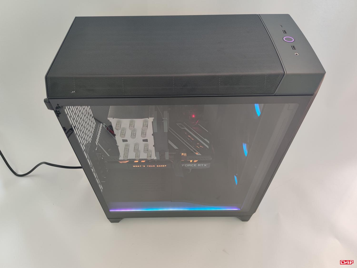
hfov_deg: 69.4
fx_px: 258
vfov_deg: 54.9
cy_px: 134
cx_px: 178
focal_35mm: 25
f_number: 1.85
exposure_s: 1/81
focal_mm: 6.78
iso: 218
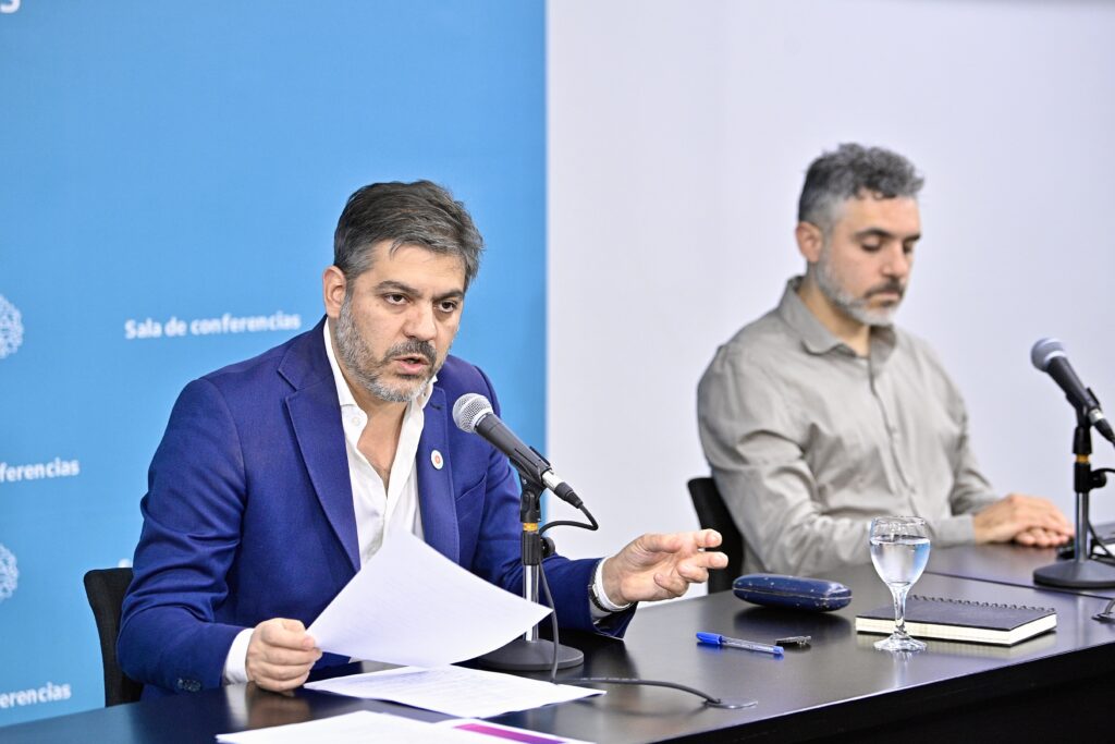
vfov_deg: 11.4
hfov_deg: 17.1
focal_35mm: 120
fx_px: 3717
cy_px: 372
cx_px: 558
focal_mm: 120
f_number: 3.5
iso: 4000
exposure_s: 1/400
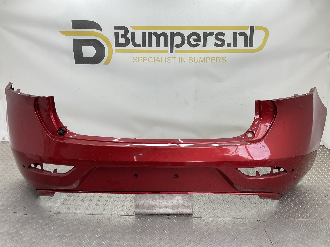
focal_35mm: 29
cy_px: 124
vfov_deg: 48.2
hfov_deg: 61.7
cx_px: 165
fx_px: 276
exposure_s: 1/110
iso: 16
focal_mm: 3
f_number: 1.8
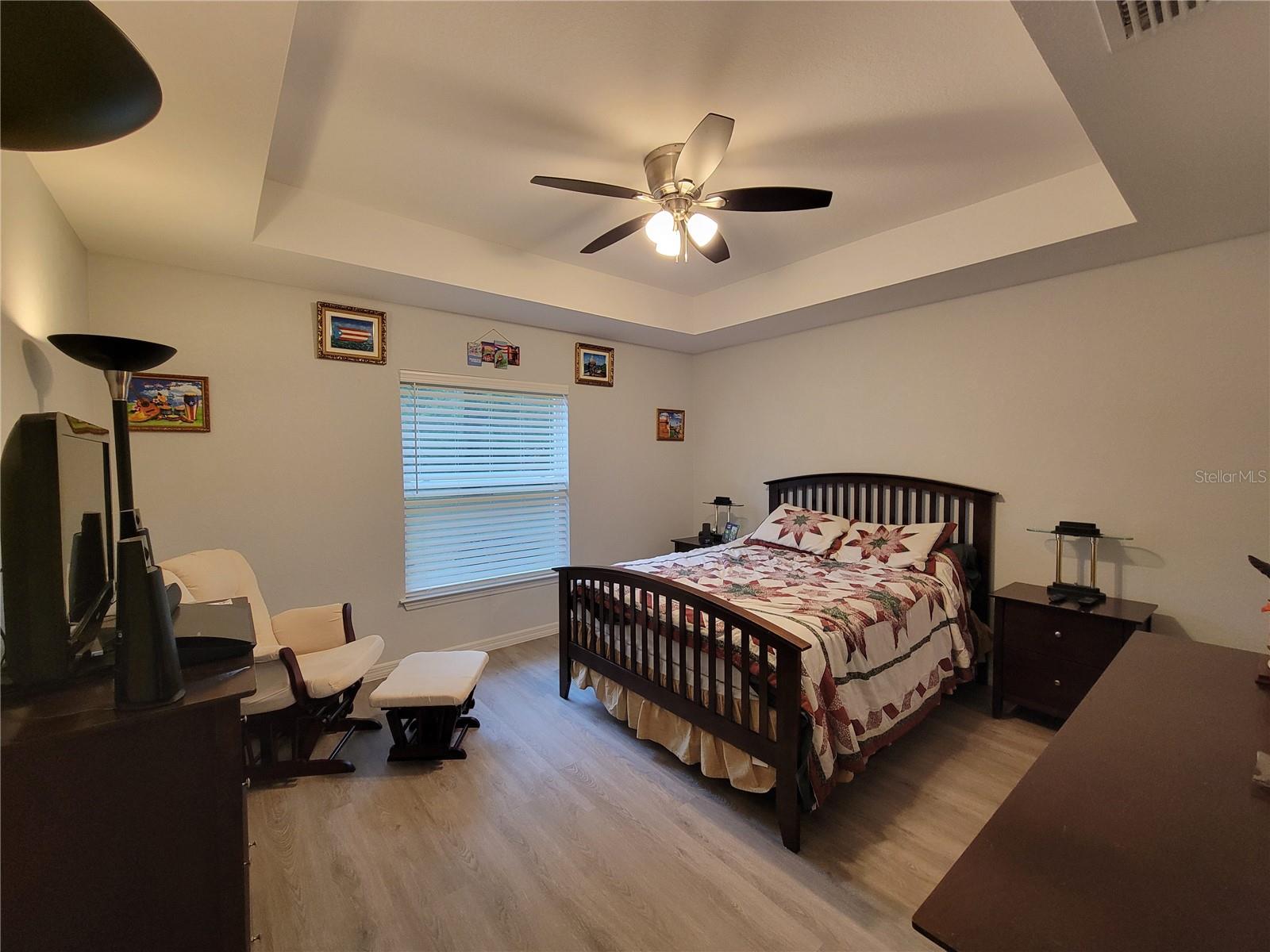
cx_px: 635
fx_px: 477
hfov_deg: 106.2
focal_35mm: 13
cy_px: 476
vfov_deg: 89.9
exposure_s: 1/60
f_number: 2.2
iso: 320
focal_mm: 2.2
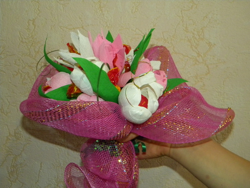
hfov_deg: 40.4
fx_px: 340
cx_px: 125
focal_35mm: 47
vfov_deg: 30.9
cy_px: 94
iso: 400
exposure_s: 1/30
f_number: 3.9
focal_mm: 8.6
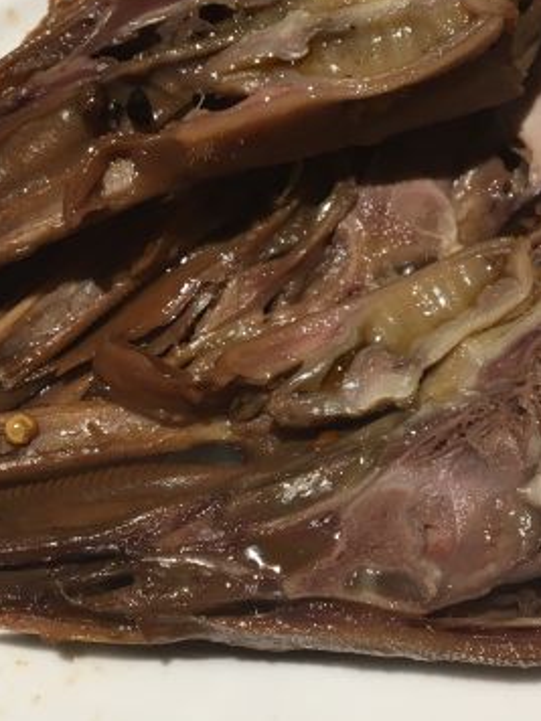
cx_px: 254
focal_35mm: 57
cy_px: 322
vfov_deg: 33.8
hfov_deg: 25.7
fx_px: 1188
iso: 64
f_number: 2.2
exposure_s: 1/33
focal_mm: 4.15
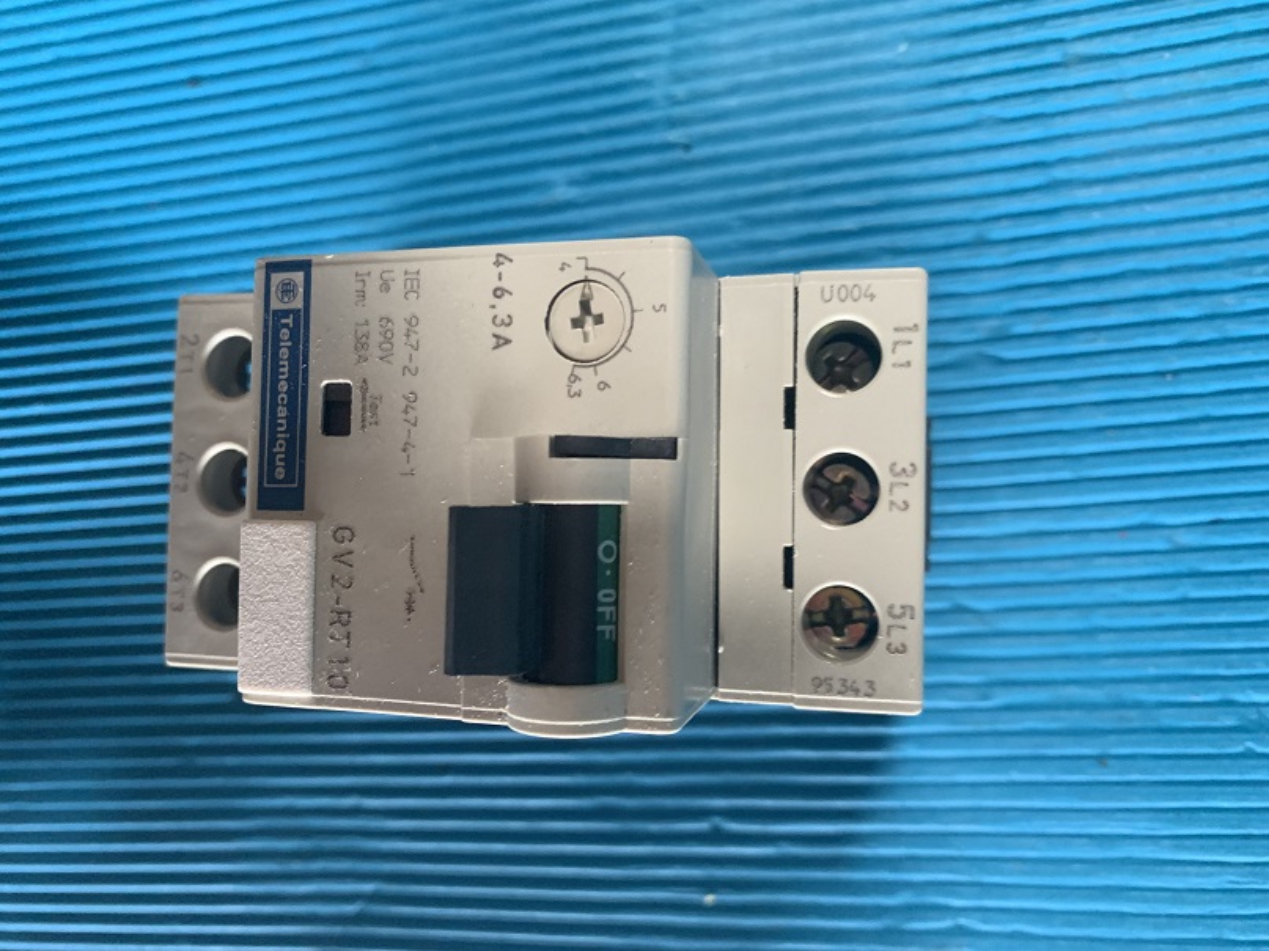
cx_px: 634
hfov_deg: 67.3
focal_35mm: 26
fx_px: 953
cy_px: 476
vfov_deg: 53.1
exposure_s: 1/60
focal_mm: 4.25
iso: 320
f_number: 1.8
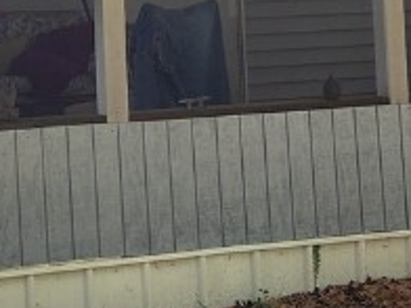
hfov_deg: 16.1
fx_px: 1425
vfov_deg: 12.2
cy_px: -29
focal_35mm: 120
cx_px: 19
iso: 12
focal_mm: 6.4
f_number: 1.8
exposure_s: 1/366
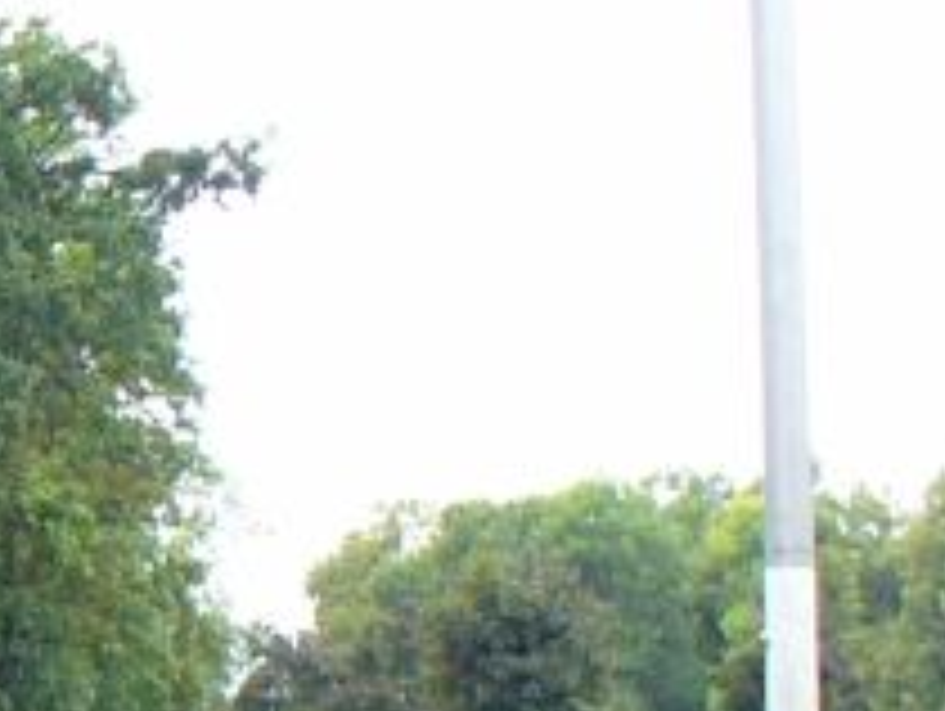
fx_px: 4783
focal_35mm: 175
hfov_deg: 10.6
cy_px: 662
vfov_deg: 8.5
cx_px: -747
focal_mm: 6.1
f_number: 2.8
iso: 100
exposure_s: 1/30
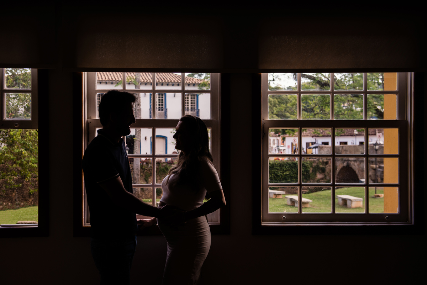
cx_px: 214
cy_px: 142
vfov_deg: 28.1
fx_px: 570
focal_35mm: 48
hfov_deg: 41.1
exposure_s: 1/500
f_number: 4
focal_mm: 48
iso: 320
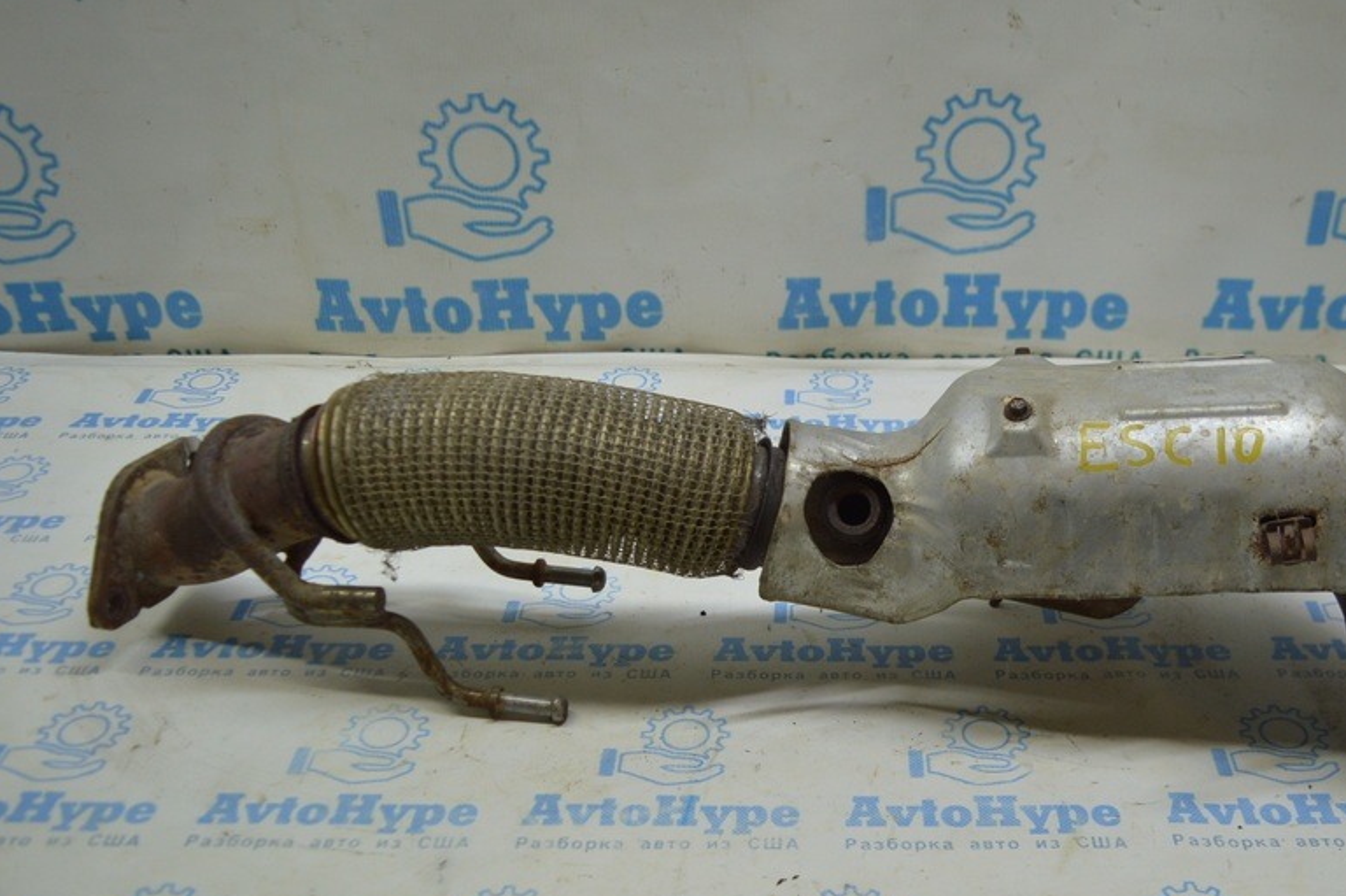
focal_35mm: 40
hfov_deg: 48.2
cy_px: 537
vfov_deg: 33.3
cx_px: 811
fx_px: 1495
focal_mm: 20
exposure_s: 1/125
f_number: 3.5
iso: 400
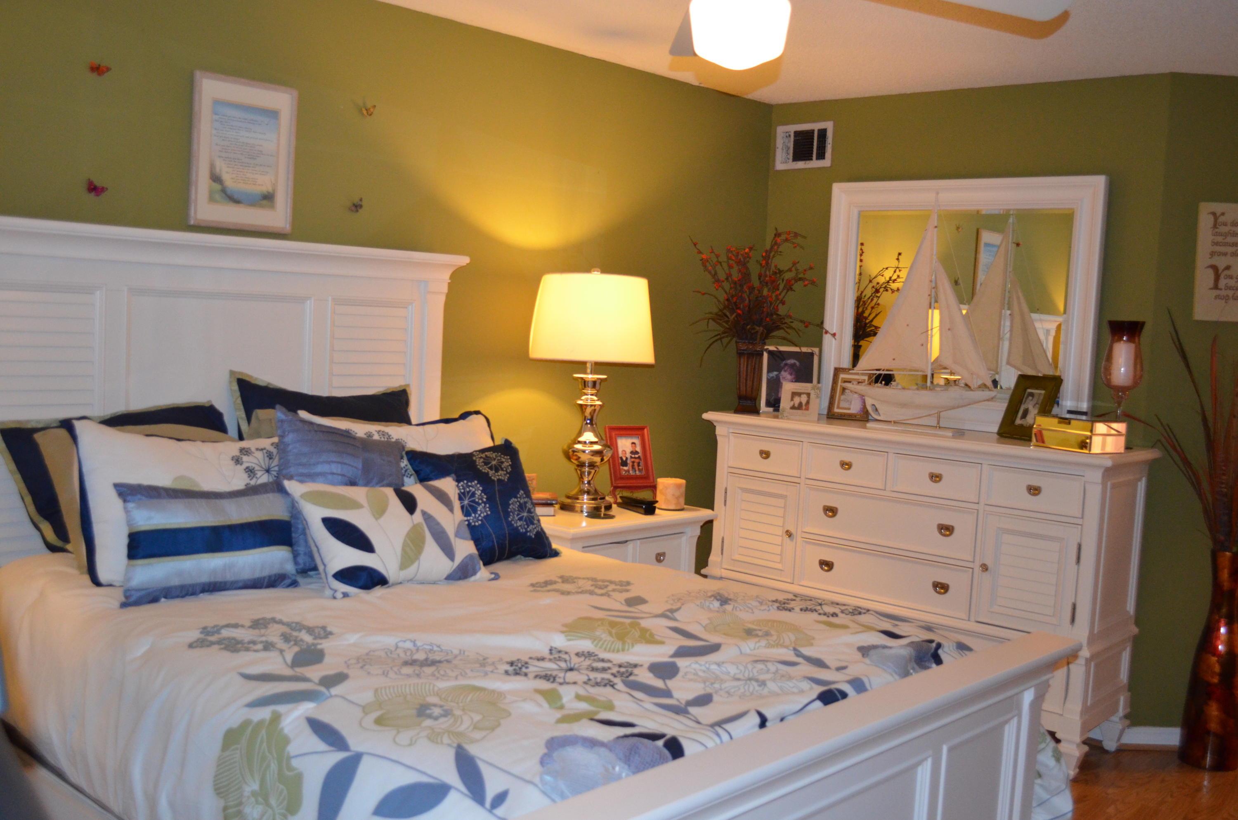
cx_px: 619
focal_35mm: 36
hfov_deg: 53.2
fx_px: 1235
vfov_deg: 36.7
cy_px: 410
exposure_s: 1/60
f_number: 4
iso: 2200
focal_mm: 24
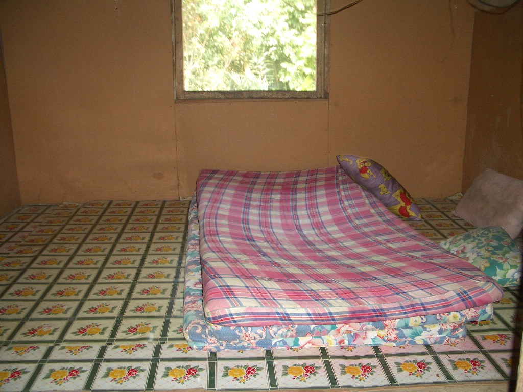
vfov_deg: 40.7
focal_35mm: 35
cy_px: 196
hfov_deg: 52.6
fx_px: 529
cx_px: 262
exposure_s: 1/60
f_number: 2.6
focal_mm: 5.8
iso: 100
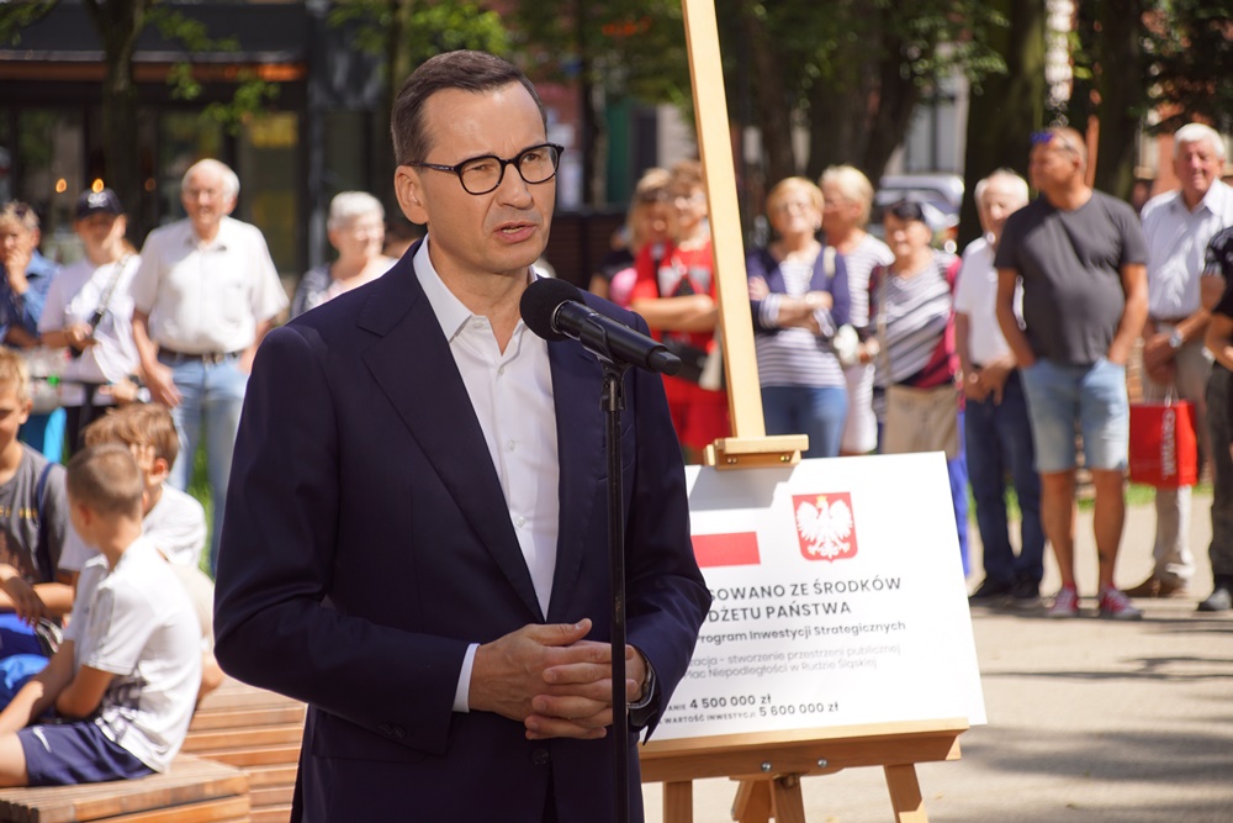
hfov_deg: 13.7
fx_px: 5138
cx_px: 616
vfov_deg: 9.2
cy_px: 412
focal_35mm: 150
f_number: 5.6
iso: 100
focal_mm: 100
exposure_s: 1/250
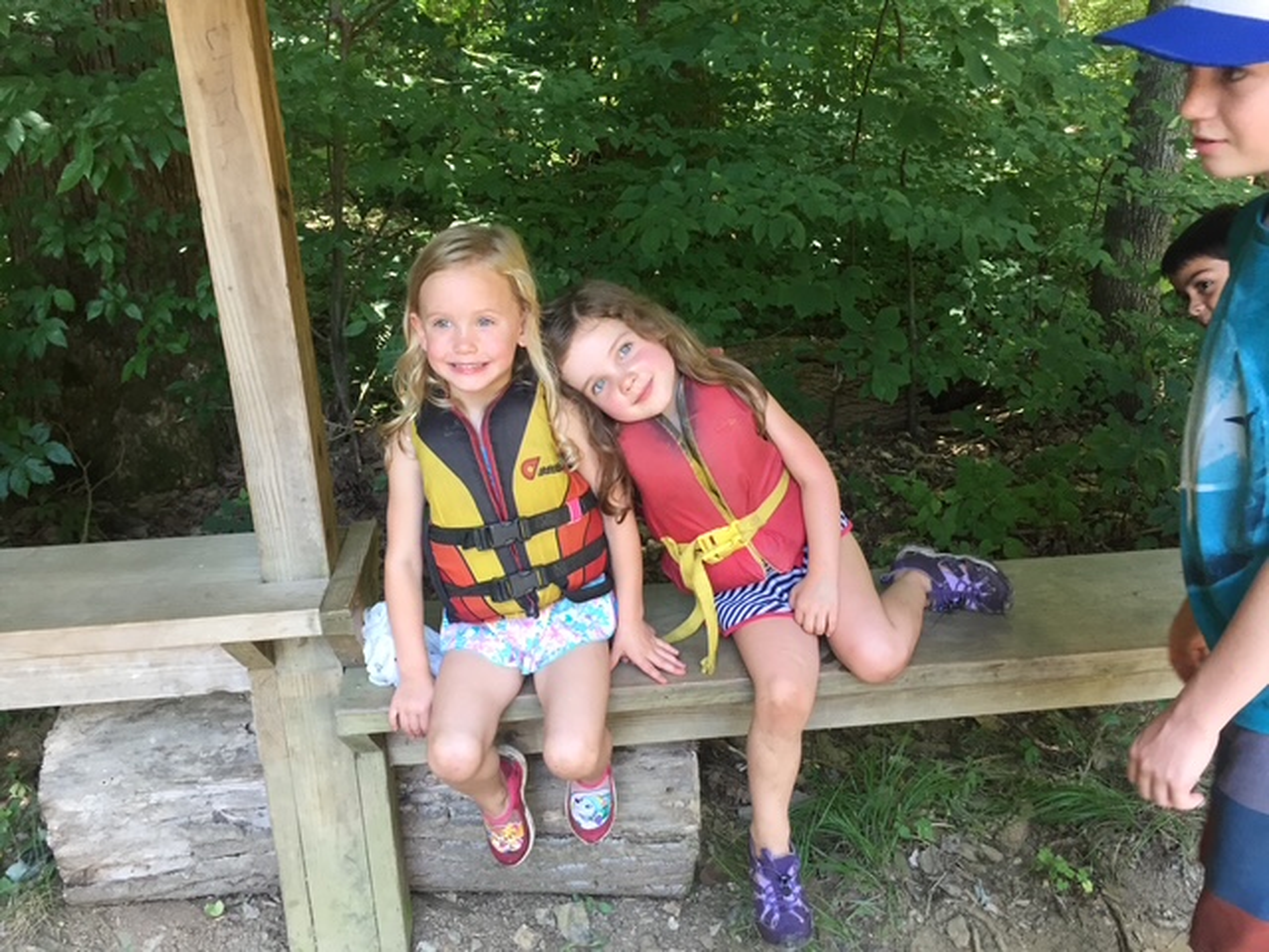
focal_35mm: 29
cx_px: 634
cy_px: 476
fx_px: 1063
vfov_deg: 48.2
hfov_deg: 61.7
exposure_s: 1/30
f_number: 2.2
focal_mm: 4.15
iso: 32
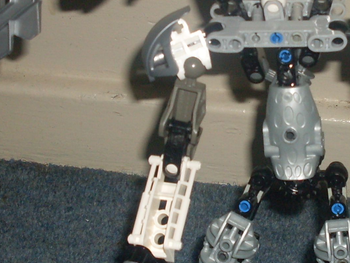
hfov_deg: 17.8
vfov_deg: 13.5
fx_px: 1112
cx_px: 261
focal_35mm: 110
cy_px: 138
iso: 100
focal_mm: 6.3
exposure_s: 1/45
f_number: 2.8
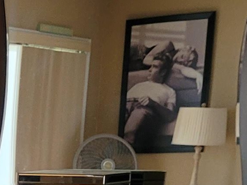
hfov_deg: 12.5
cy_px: 404
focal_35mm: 141
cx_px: -226
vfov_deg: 9.6
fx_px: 1007
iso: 250
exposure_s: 1/40
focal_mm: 5.4
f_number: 1.8
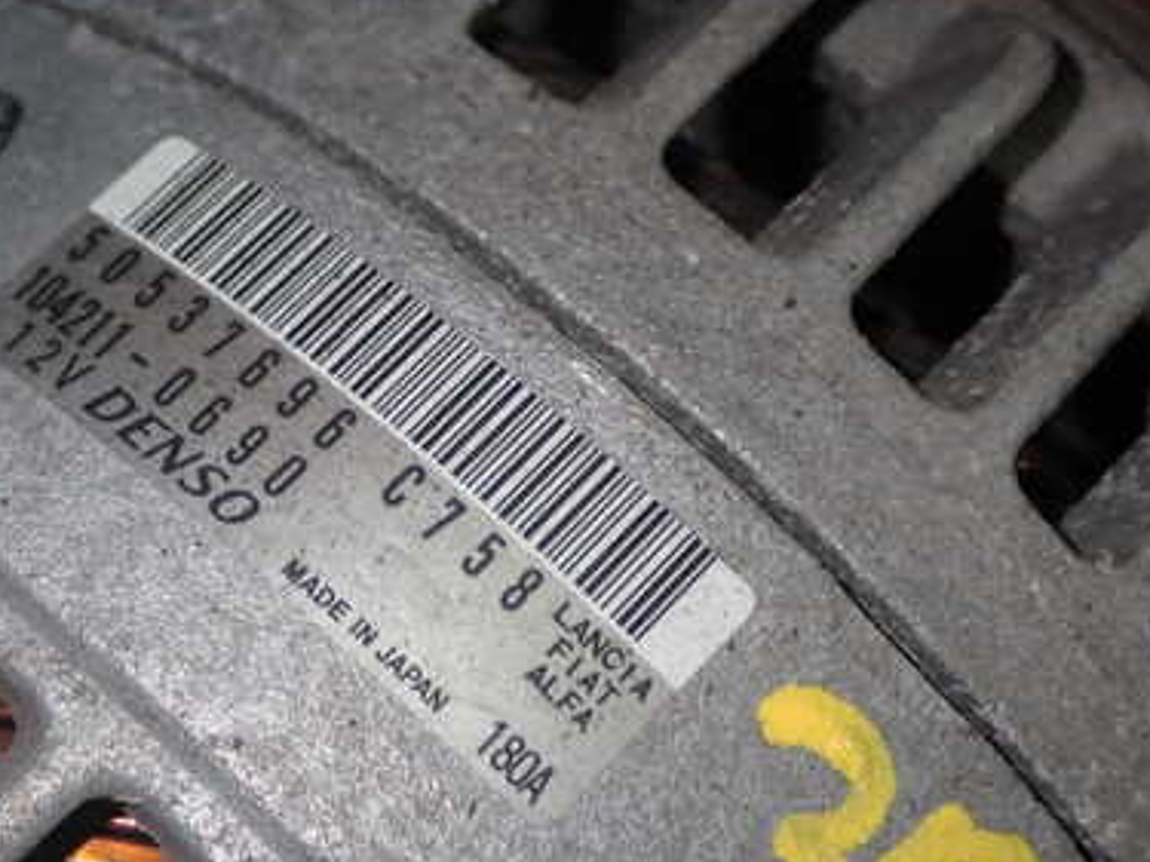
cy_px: 429
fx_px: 2657
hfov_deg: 24.2
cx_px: 294
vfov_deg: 18.4
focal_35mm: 80
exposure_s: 1/50
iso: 200
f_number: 9
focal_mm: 9.01
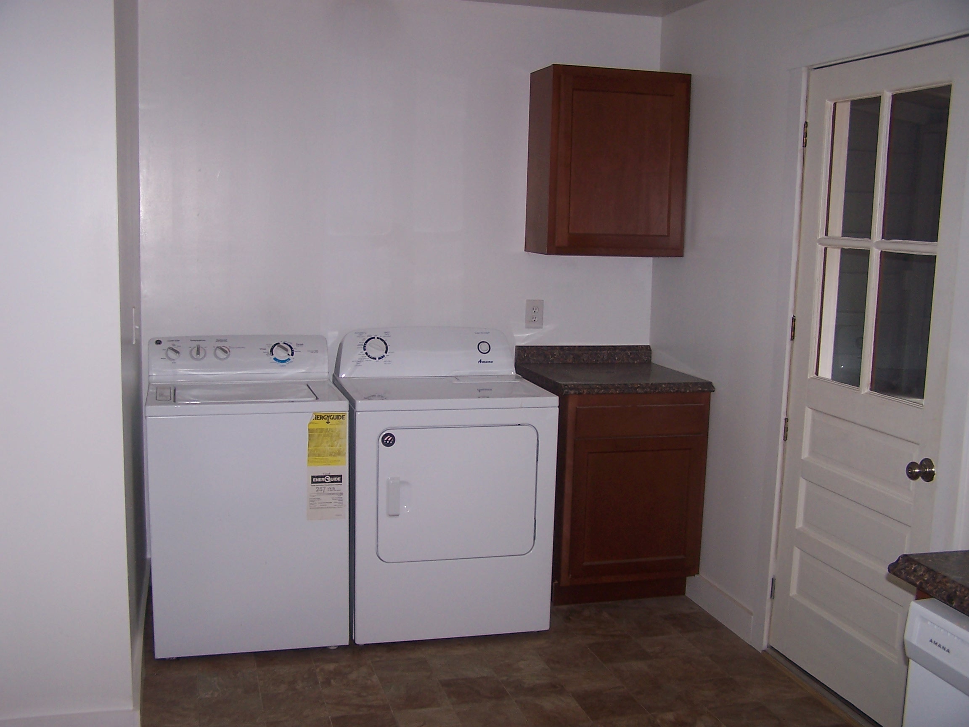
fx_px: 1064
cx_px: 484
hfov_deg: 49.0
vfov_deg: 37.7
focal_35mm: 38
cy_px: 364
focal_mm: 6.3
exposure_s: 1/60
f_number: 2.8
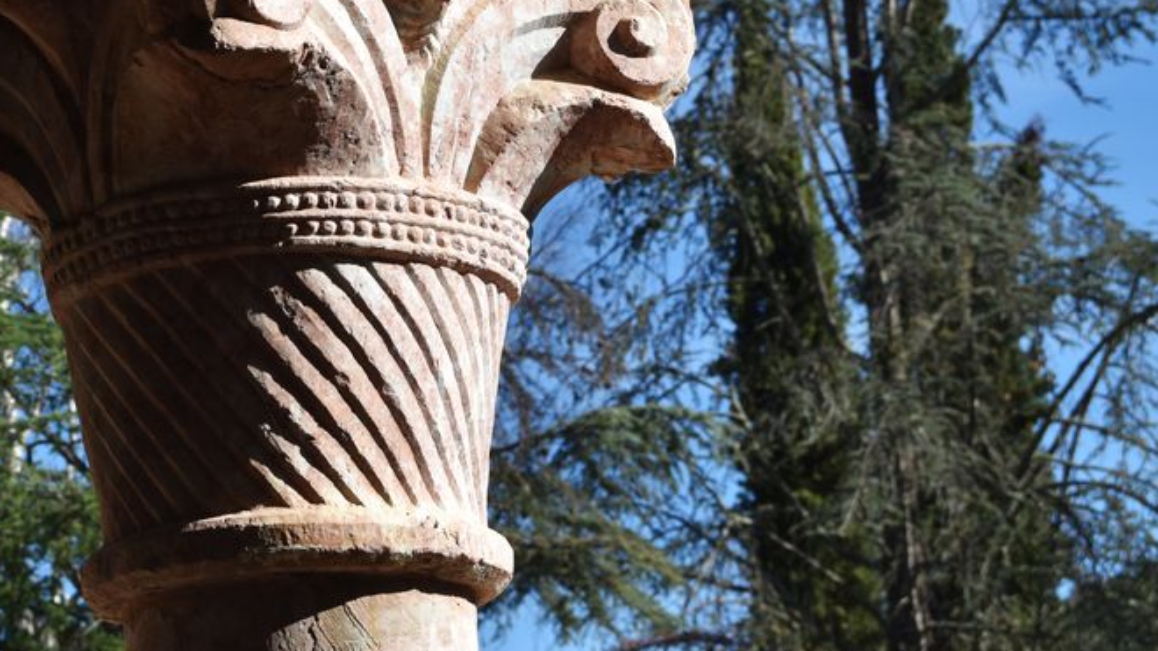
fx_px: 3531
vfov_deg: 10.5
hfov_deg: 18.5
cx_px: 312
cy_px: 154
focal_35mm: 115
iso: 200
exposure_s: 1/400
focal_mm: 46
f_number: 9
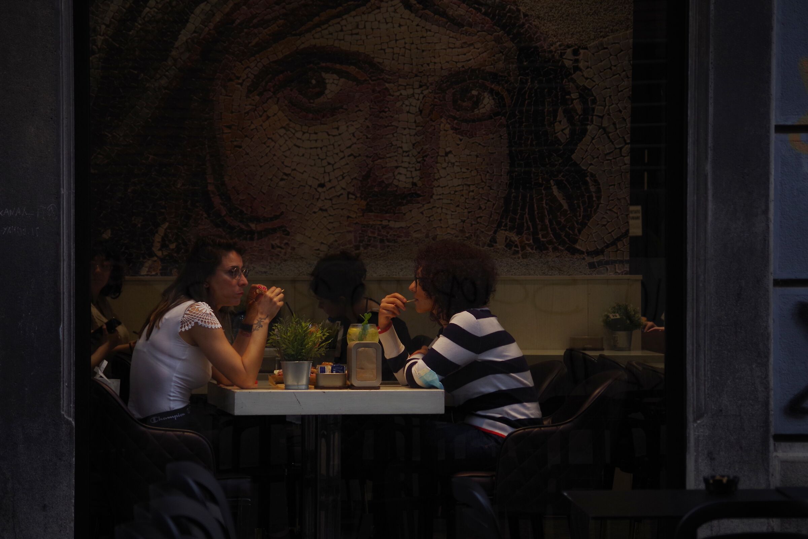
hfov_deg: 13.0
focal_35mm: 158
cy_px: 270
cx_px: 404
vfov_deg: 8.7
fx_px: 3535
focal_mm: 105
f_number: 4.5
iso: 200
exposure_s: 1/100
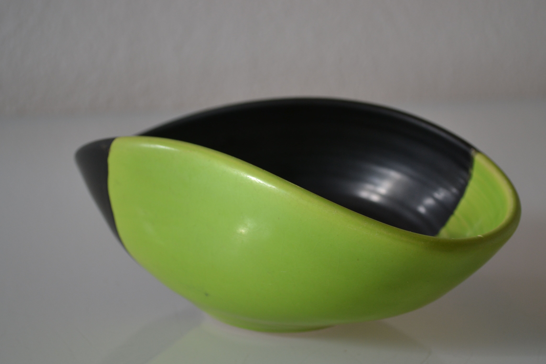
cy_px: 190
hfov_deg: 27.7
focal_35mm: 73
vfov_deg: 18.7
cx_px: 272
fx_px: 1107
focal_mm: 44
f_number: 5.3
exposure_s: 1/25
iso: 400
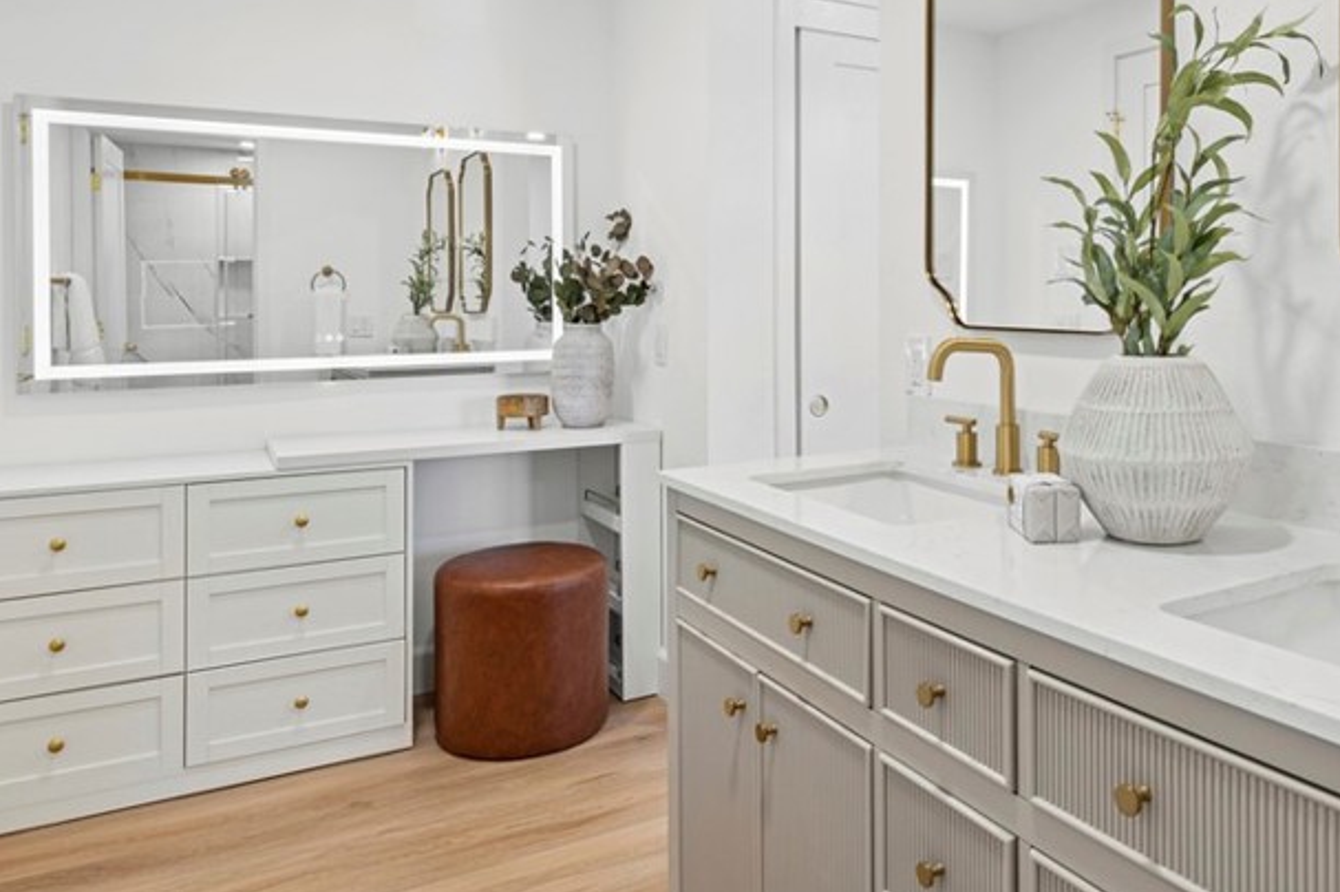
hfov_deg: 66.3
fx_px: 1004
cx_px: 846
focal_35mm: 27
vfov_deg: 46.9
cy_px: 282
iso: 125
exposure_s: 1/3.33
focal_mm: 16
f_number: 8
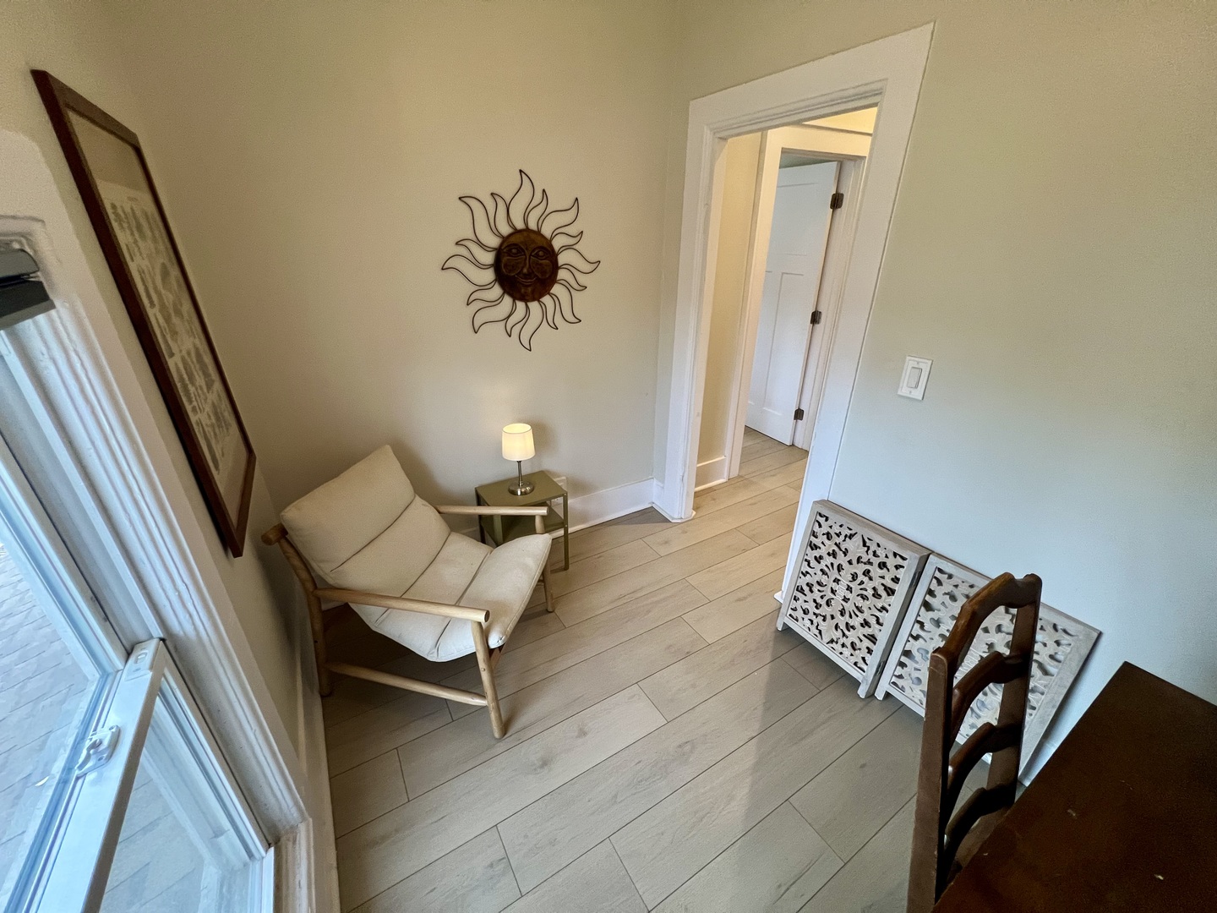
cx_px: 608
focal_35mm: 13
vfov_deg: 89.9
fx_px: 457
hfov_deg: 106.2
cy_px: 456
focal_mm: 1.57
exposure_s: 1/60
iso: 250
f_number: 1.8
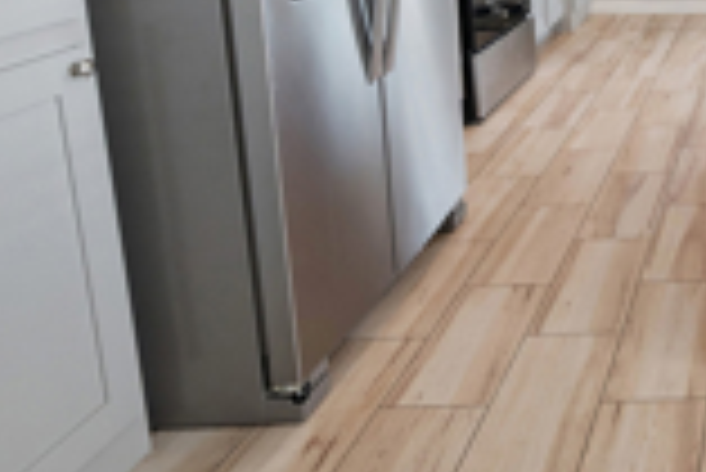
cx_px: 821
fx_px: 785
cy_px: -54
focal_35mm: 40
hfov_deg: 38.0
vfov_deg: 29.9
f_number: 8
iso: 320
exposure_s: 1/80
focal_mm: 14
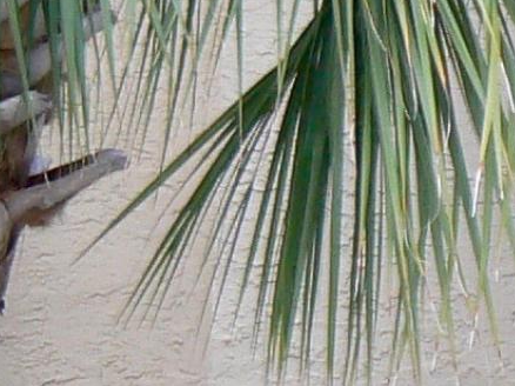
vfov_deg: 5.2
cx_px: 1232
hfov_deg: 6.5
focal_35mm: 288
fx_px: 4282
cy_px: 187
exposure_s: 1/30
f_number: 2.8
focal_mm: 7
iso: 100
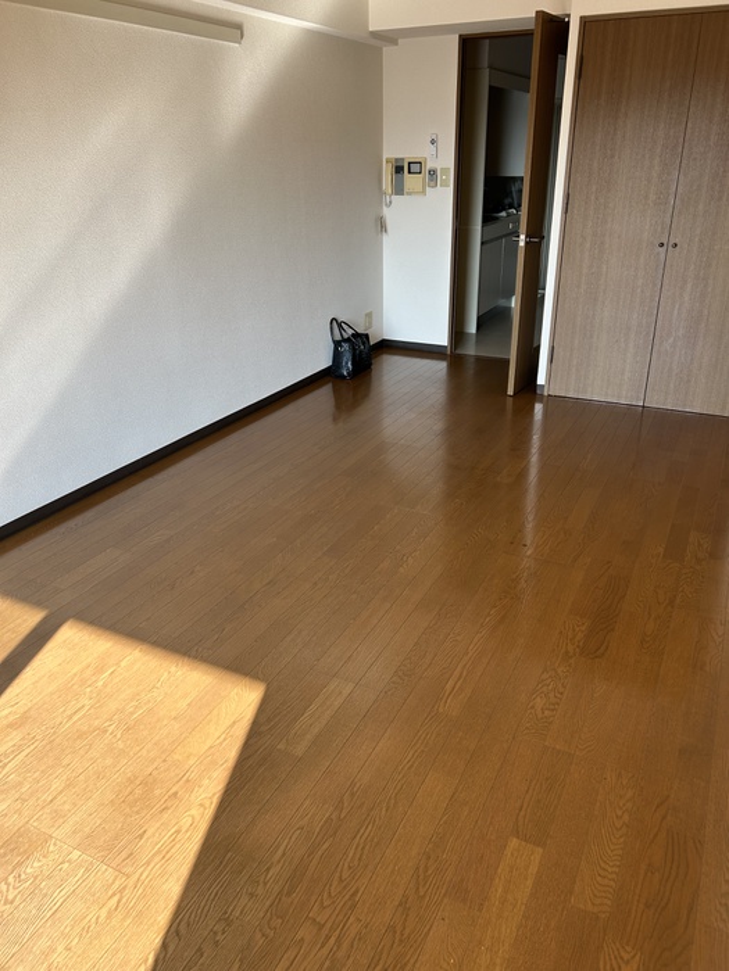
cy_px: 486
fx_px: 730
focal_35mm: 26
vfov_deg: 67.3
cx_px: 364
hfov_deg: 53.1
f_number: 1.5
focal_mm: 5.7
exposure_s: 1/193
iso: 40
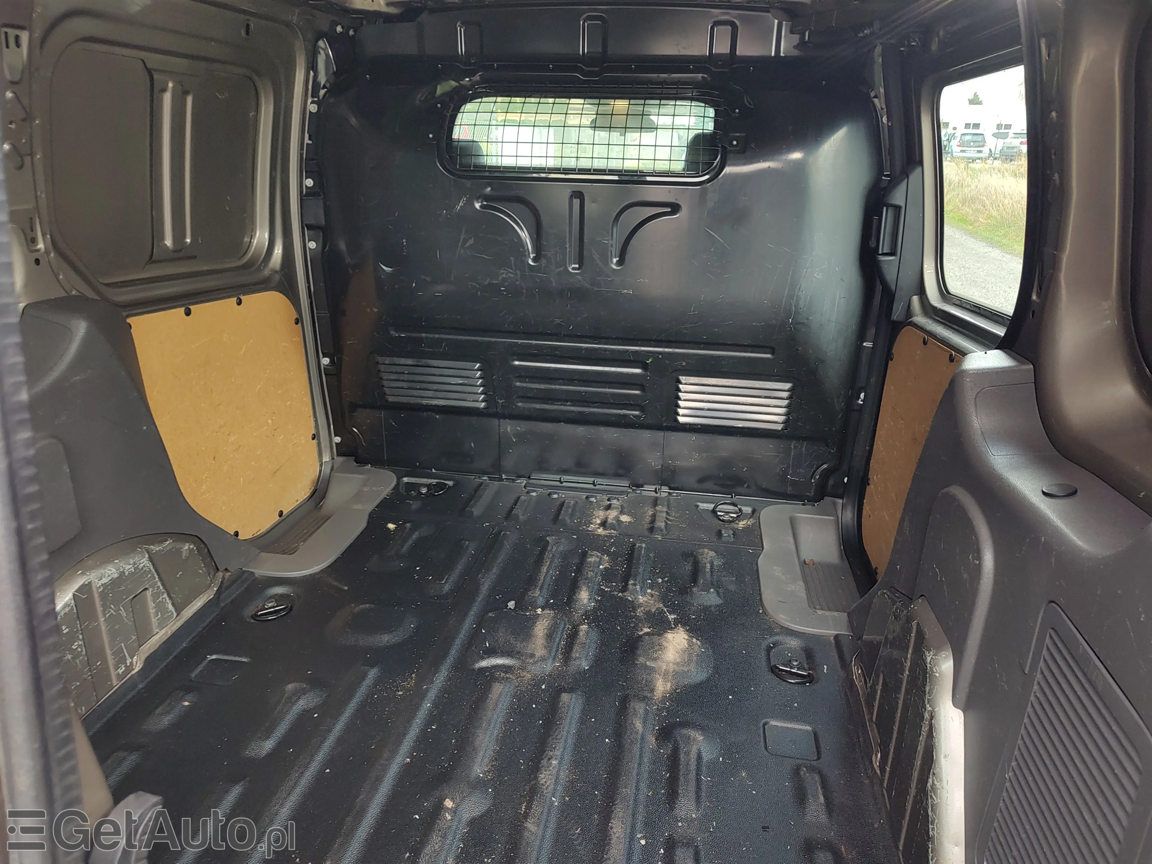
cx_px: 576
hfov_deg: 73.9
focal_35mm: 23
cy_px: 432
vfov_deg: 58.9
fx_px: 765
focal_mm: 5.56
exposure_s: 1/50
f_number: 1.8
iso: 198
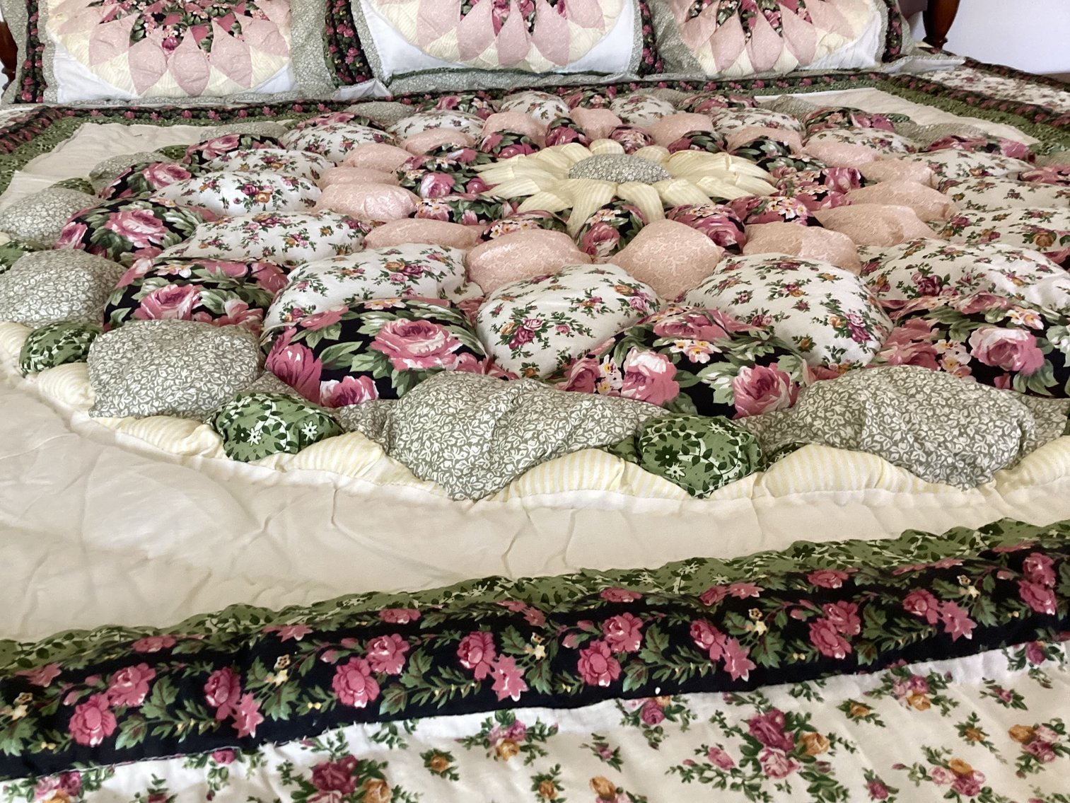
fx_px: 958
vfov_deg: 45.4
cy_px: 402
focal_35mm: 31
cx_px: 535
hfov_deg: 58.3
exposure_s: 1/50
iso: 160
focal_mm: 3.3
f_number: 2.4
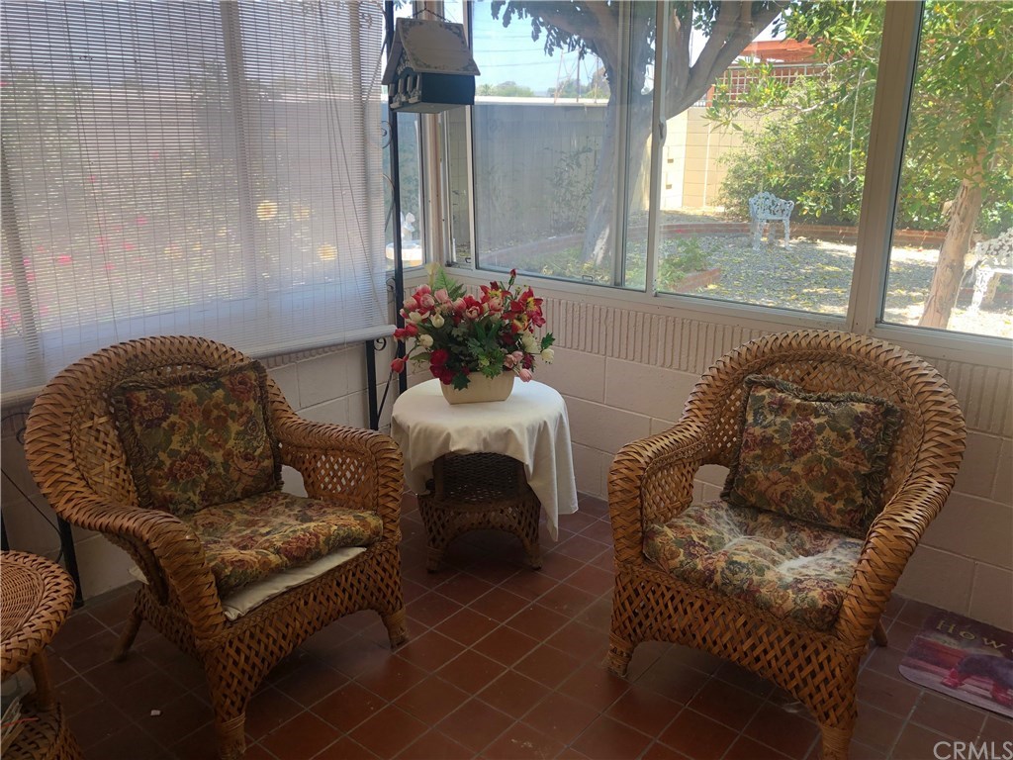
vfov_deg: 49.7
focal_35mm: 28
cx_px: 506
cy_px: 380
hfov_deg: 63.4
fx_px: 819
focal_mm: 4
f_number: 1.8
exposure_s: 1/120
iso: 40
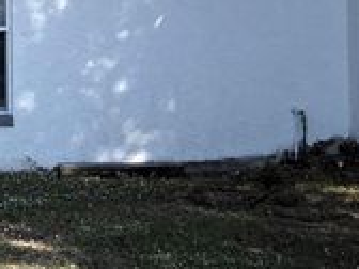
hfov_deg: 17.1
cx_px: -132
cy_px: -48
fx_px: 1110
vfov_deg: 13.5
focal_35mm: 107
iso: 80
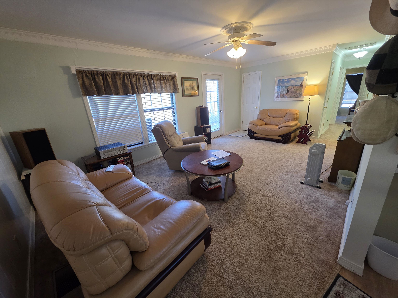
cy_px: 149
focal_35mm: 13
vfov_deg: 89.9
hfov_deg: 106.2
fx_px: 149
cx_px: 199
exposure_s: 1/60
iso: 250
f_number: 1.9
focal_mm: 2.2
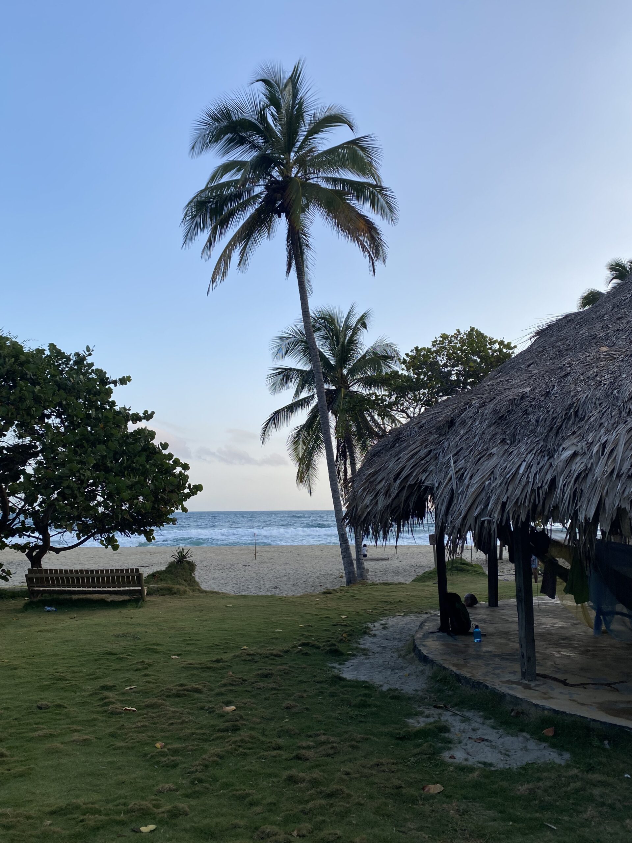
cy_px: 422
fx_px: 633
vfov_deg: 67.3
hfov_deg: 53.1
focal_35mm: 26
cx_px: 316
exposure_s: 1/778
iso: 32
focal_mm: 4.25
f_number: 1.8
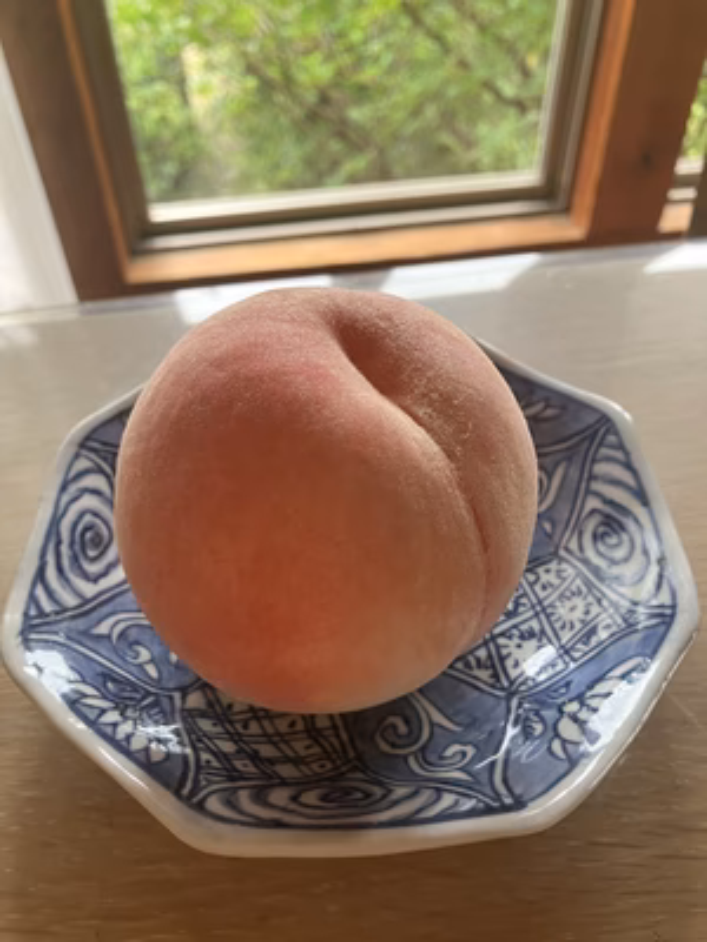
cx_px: 354
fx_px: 762
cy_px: 471
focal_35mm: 28
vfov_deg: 63.4
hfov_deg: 49.7
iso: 80
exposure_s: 1/67
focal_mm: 3.99
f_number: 1.8
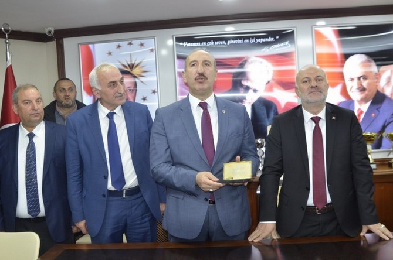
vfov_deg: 36.7
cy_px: 130
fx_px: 392
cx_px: 196
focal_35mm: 36
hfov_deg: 53.2
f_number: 2.8
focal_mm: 24
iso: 800
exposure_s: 1/60
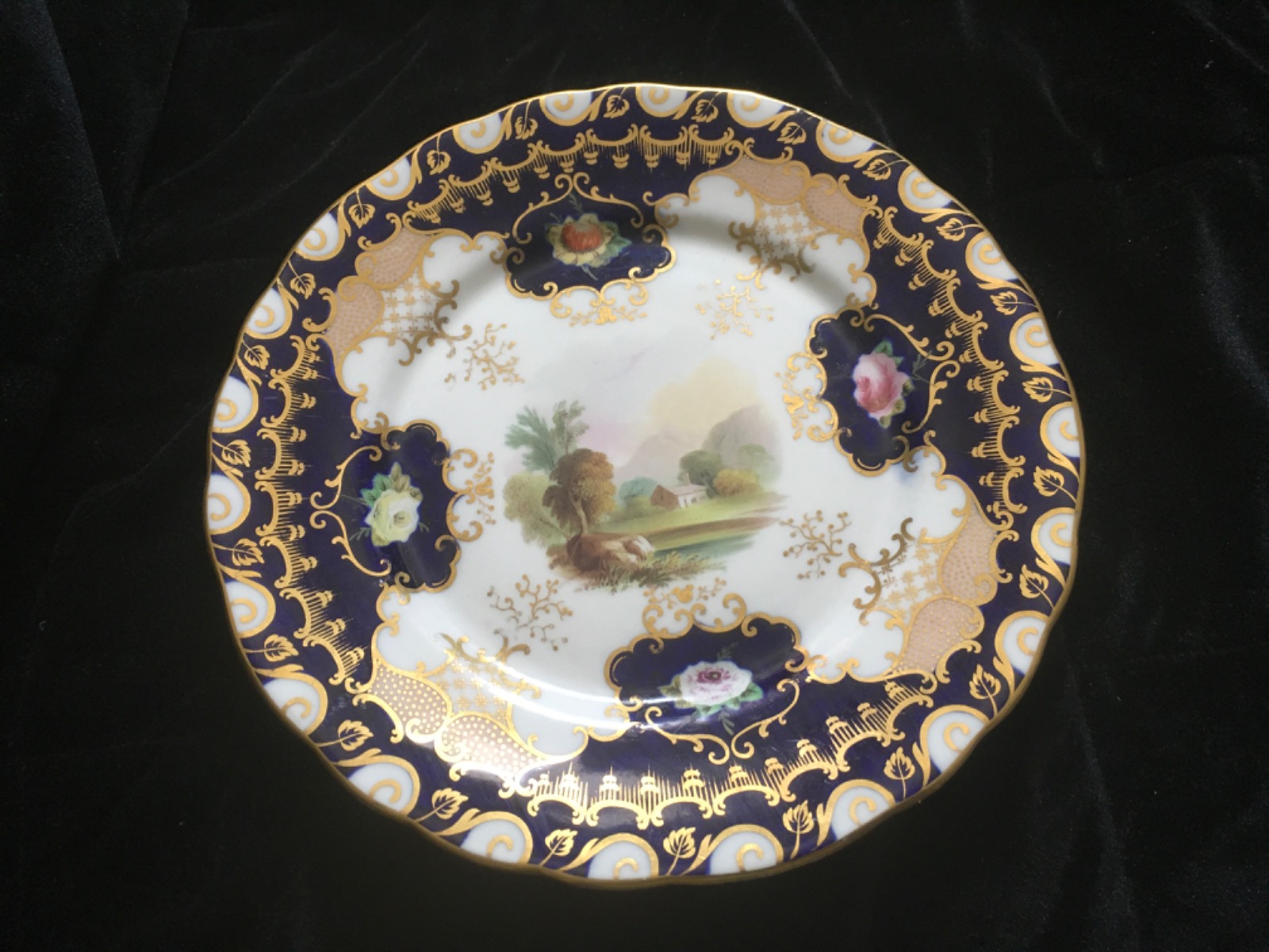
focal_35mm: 29
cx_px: 634
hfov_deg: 61.7
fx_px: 1063
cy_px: 476
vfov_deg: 48.2
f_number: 2.2
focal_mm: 4.15
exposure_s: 1/33
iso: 125
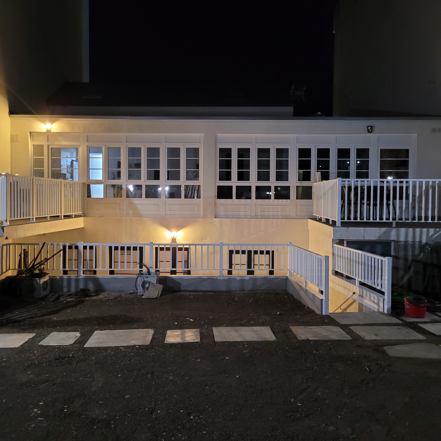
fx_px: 447
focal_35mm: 31
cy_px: 220
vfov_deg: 52.5
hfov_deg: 52.5
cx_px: 229
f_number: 1.8
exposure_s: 1/25
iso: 640
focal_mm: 5.4
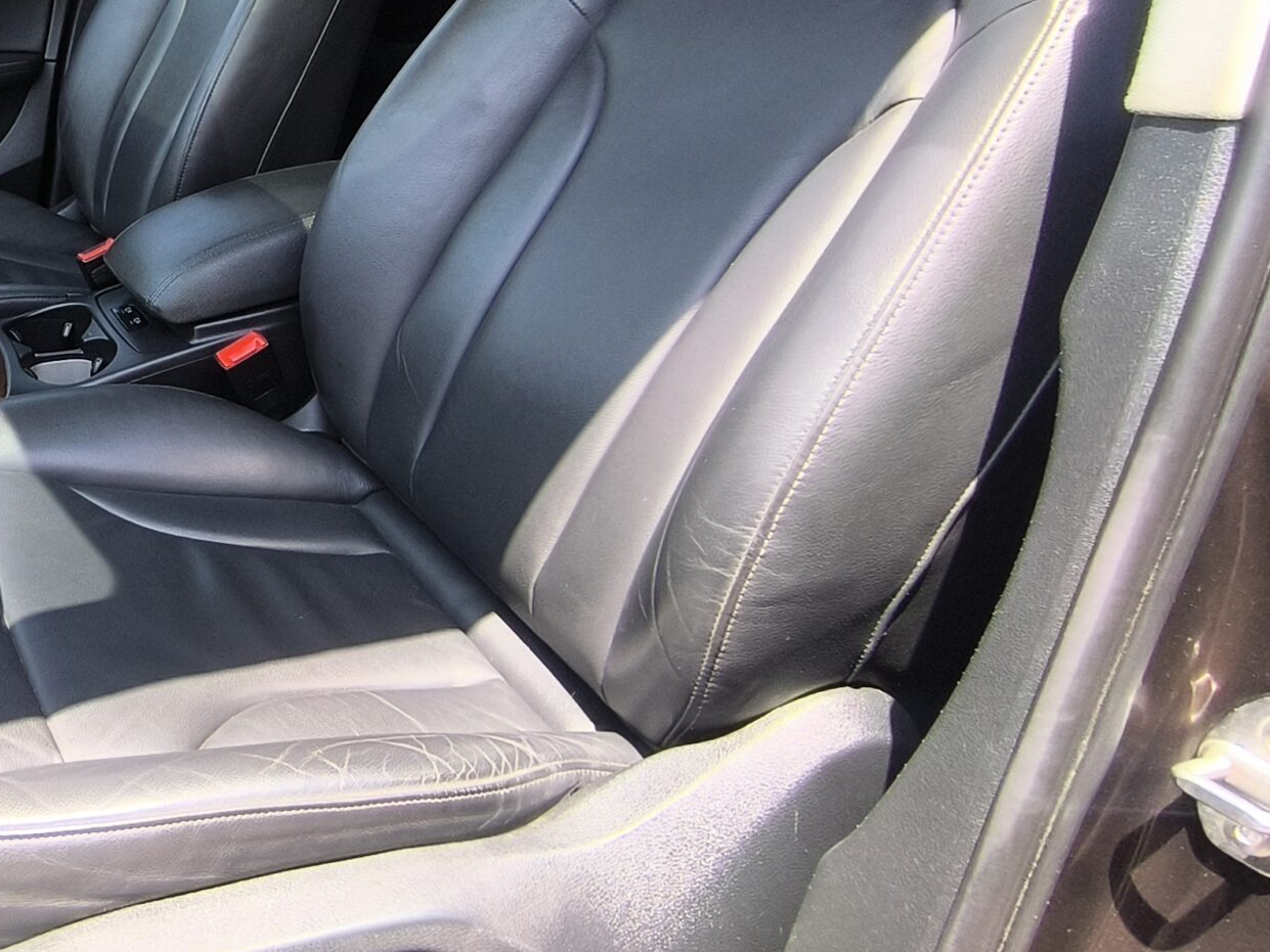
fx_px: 1211
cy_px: 286
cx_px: -25
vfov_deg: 42.1
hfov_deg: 45.8
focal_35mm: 33
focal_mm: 1.65
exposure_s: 1/281
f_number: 2.2
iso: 50
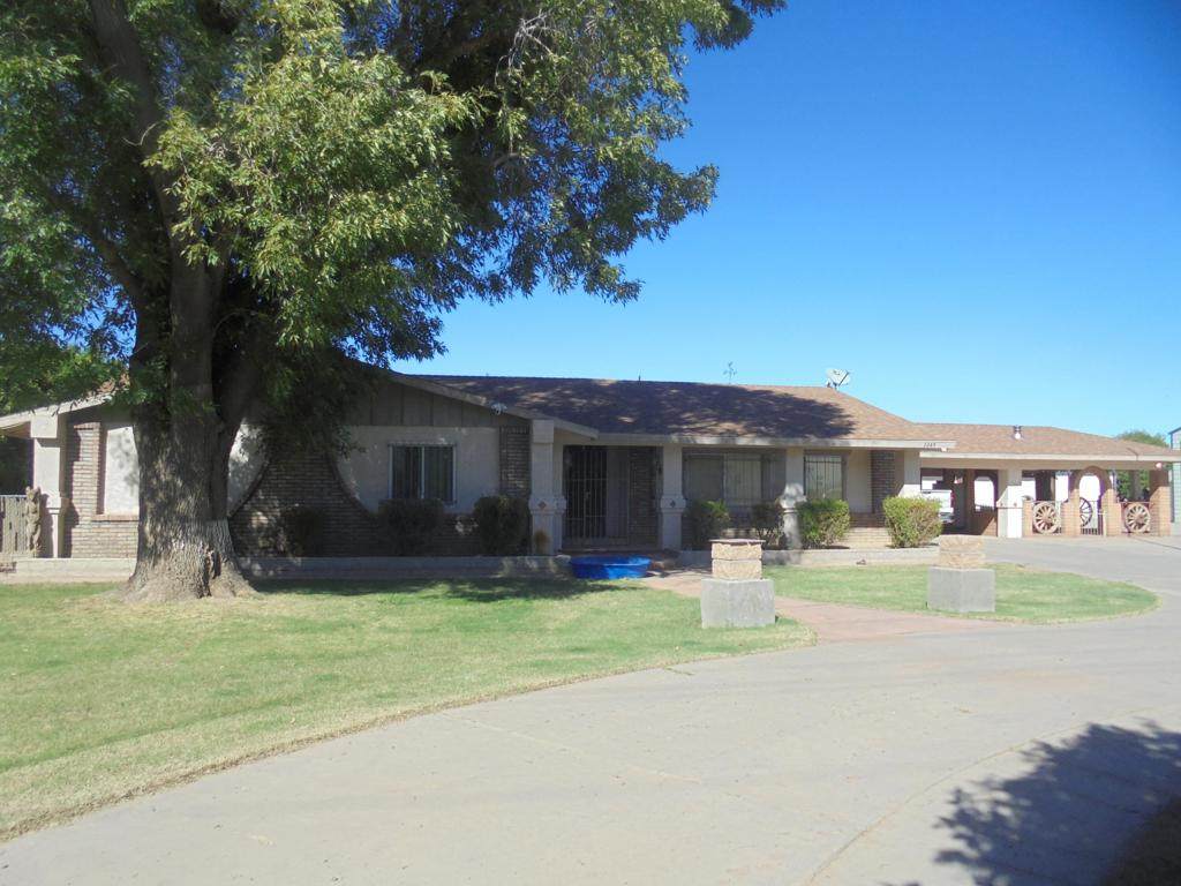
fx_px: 887
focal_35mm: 26
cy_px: 443
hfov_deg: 67.3
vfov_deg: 53.1
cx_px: 590
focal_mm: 4.6
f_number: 3.5
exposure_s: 1/800
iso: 100
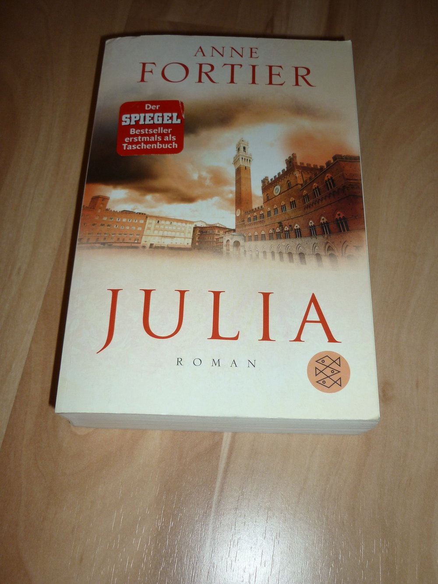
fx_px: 557
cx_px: 219
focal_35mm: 33
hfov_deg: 43.0
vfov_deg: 55.3
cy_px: 292
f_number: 2.8
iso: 100
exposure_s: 1/30
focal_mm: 5.5
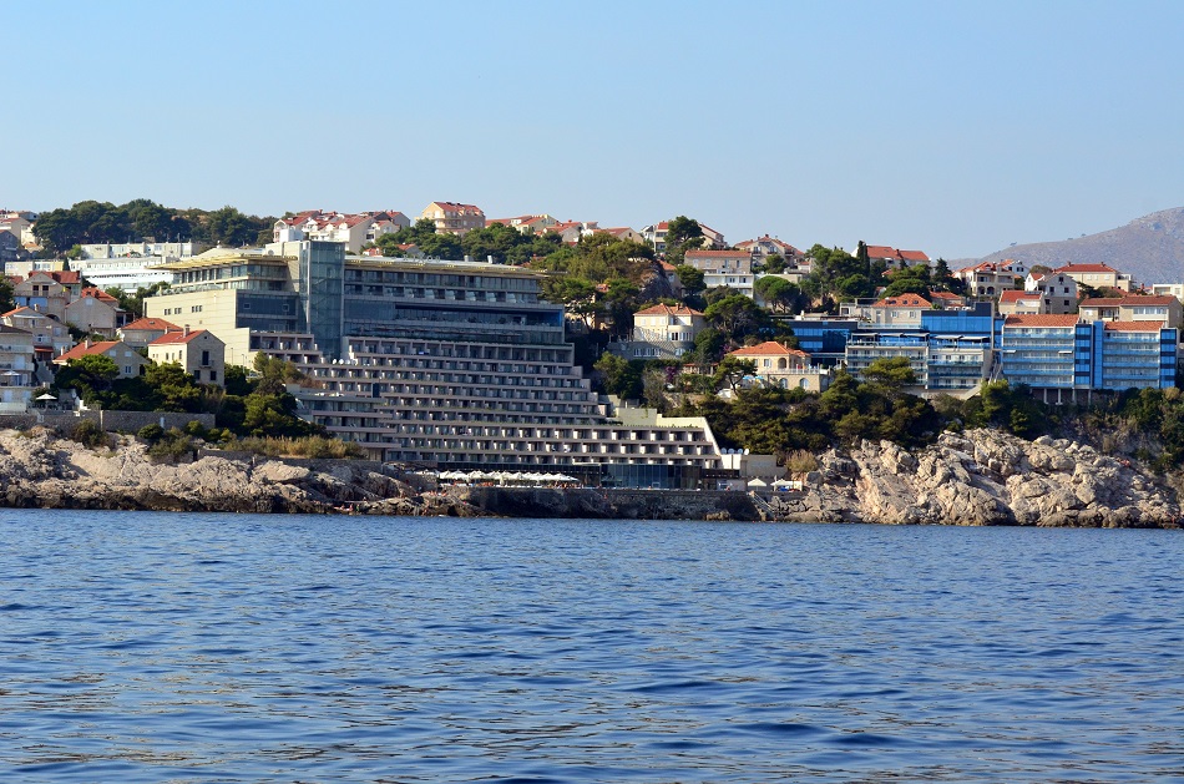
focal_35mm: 112
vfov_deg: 12.1
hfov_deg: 18.2
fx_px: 3692
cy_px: 392
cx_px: 592
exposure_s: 1/1250
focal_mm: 75
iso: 640
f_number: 9
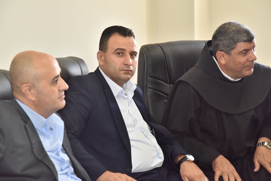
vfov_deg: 11.4
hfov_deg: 17.1
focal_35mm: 120
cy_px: 90
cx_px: 136
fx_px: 903
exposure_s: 1/250
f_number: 8
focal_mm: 120
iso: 3200
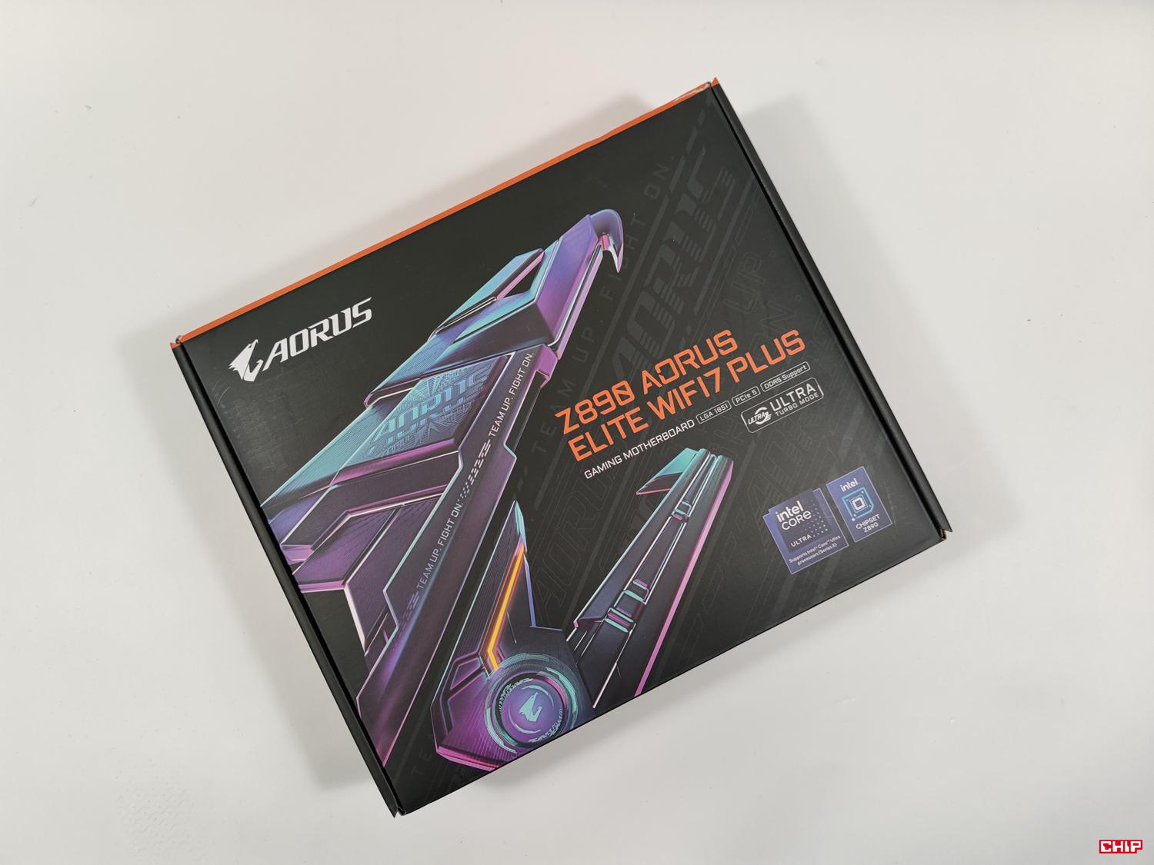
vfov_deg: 54.9
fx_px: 833
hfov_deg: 69.4
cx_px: 577
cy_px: 432
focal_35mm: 25
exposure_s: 1/100
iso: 93
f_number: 1.85
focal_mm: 6.78
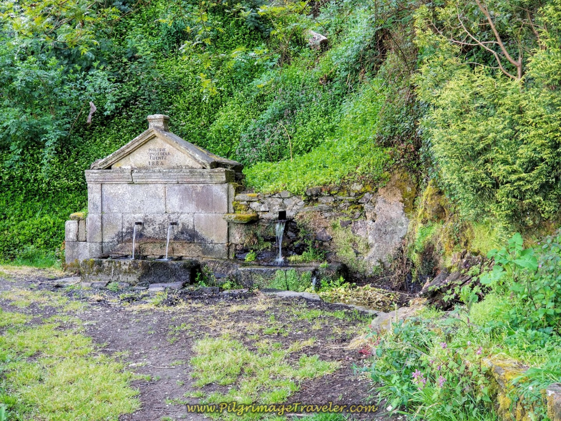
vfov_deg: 28.0
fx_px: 843
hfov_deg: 36.8
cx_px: 280
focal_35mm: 52
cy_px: 210
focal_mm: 6
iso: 40
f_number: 2.4
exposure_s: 1/30
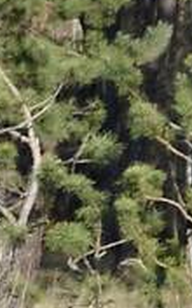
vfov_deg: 3.1
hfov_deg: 1.9
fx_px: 5676
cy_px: 354
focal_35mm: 678
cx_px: -429
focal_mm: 98
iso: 180
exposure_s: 1/250
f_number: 8
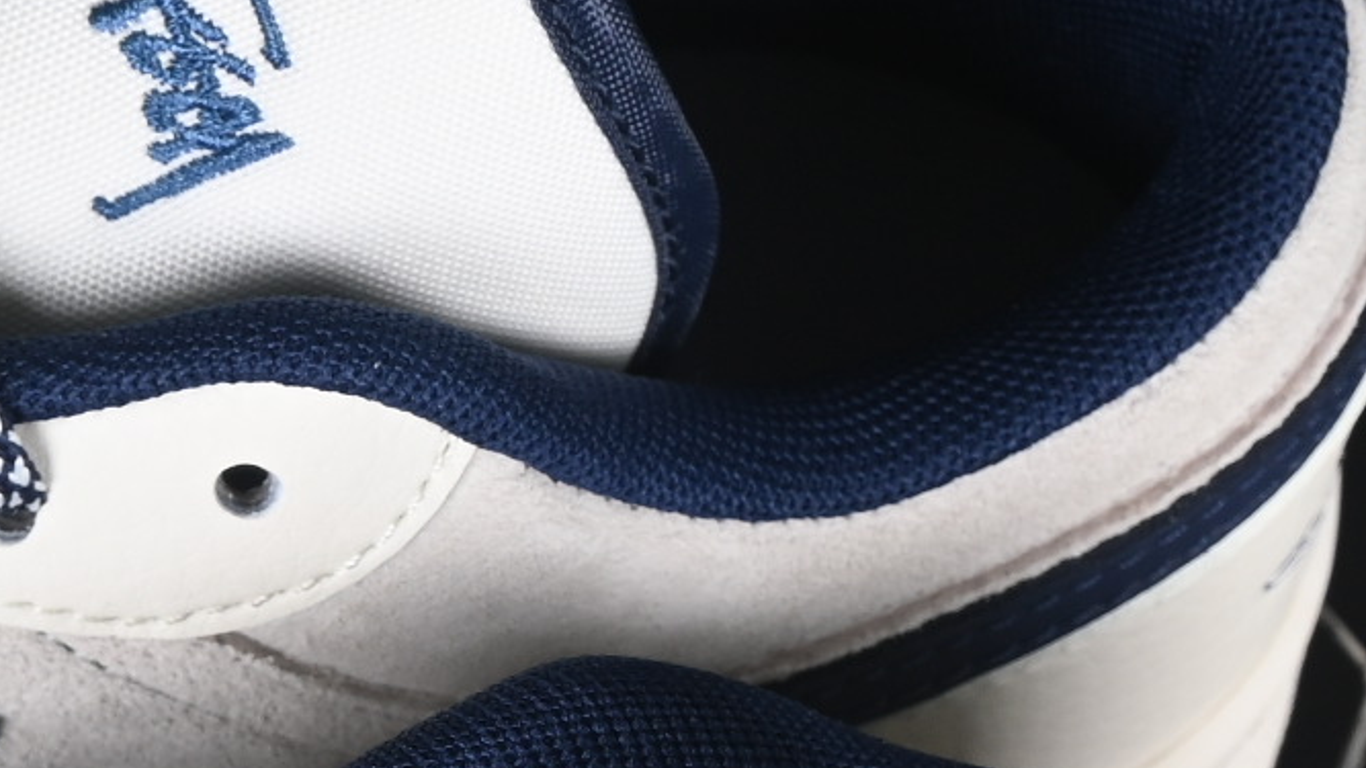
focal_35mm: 328
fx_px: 11879
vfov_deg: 3.7
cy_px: 1192
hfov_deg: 6.5
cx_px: -338
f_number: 7.1
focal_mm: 50
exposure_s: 1/80
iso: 160
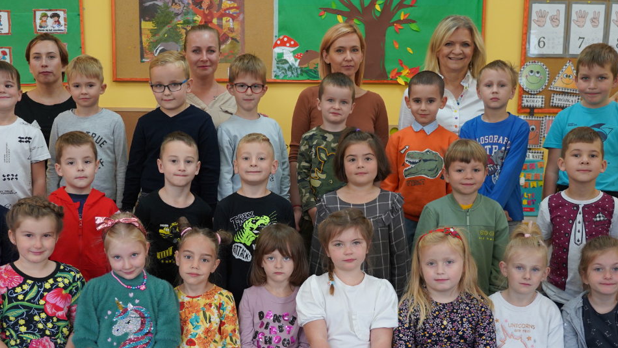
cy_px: 255
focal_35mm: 53
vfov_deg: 22.5
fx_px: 869
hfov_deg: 39.1
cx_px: 283
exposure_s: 1/160
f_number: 4
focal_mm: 37
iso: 1000
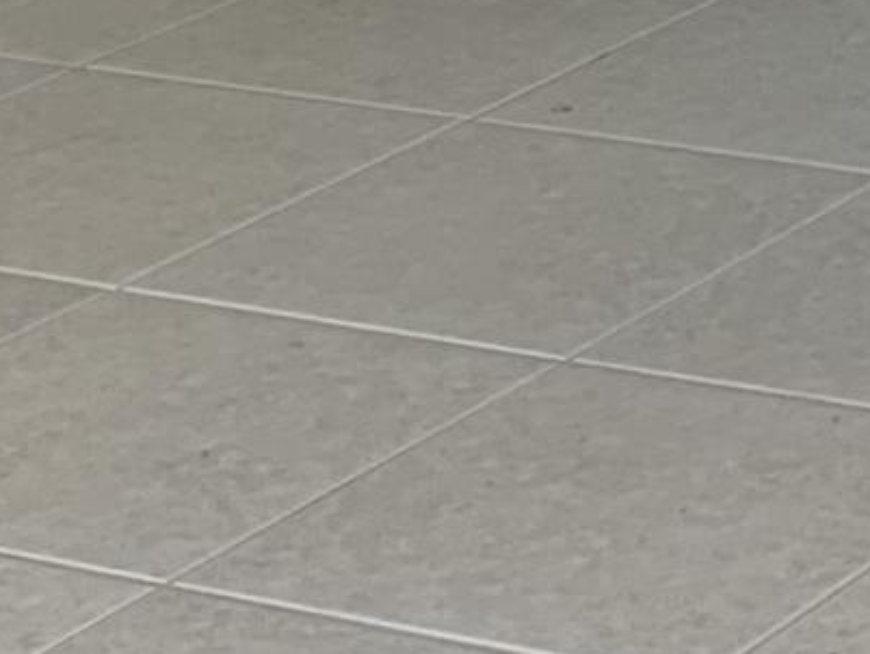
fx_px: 4879
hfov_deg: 9.6
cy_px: -728
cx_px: 1699
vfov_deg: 7.3
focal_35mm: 194
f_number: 1.8
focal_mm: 4.25
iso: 40
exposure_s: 1/122
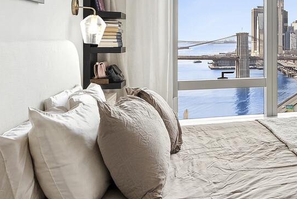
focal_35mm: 44
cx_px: 326
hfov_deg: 37.3
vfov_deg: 29.7
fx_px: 363
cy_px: 33
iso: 1600
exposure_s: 1/80
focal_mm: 16
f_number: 16
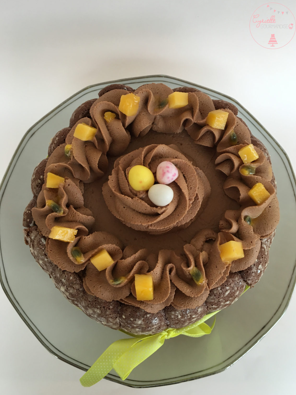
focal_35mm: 30
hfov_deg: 46.8
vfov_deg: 60.0
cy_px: 201
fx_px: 342
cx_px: 149
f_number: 2.2
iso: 64
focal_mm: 4.15
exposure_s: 1/33
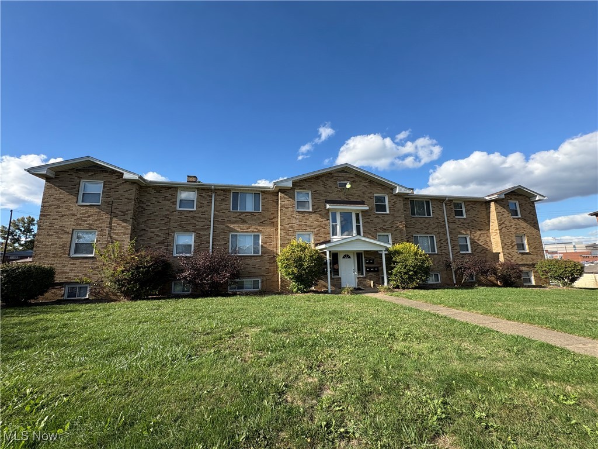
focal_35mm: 14
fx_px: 242
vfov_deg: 85.7
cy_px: 224
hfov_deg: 102.1
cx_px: 299
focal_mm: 2.22
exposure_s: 1/993
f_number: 2.2
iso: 50
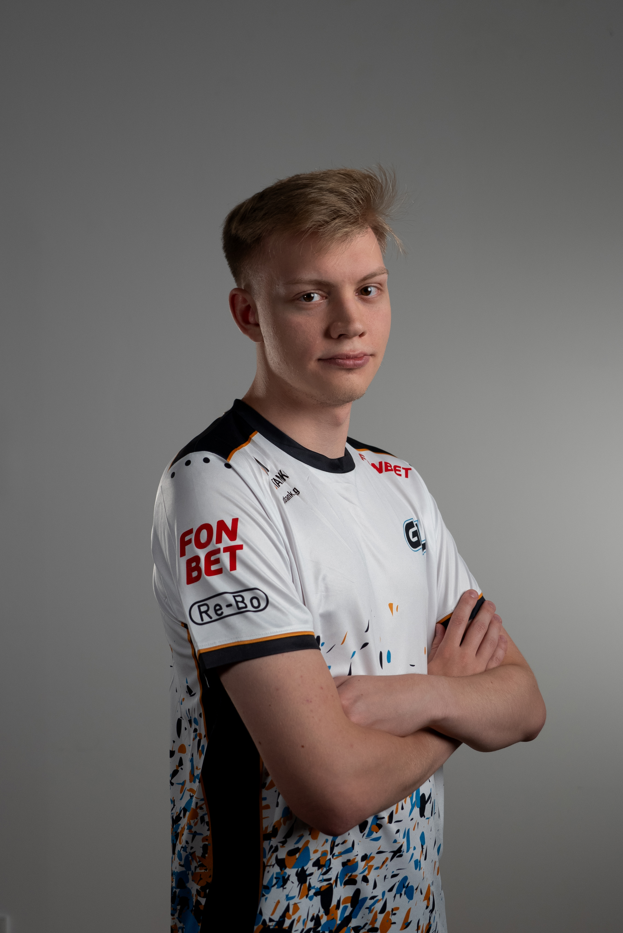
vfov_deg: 46.4
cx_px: 321
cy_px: 480
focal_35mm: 42
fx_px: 1089
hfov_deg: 31.9
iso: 500
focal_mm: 40
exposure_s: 1/160
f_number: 4.5
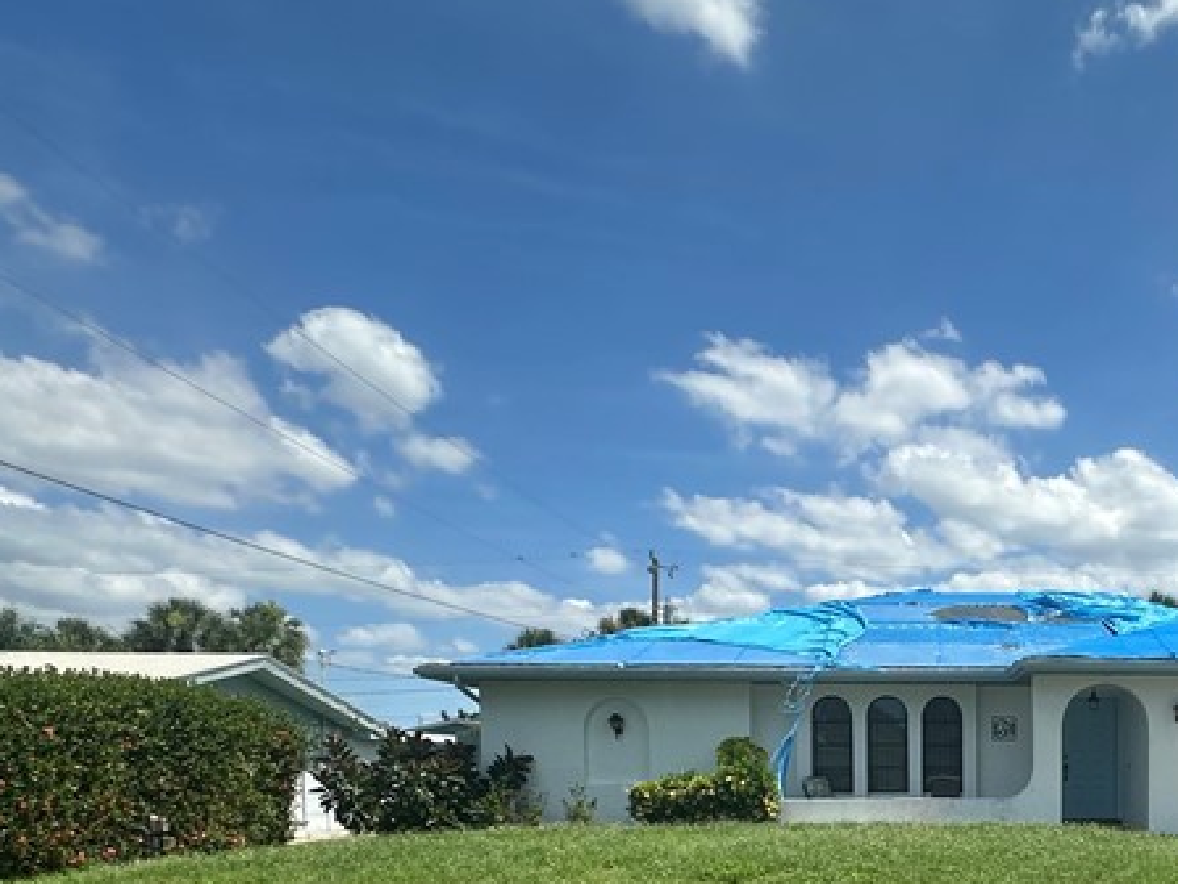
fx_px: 1089
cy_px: 834
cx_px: 1047
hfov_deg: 50.7
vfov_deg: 40.1
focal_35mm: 32
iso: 50
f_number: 2.2
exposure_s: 1/2564
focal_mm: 2.22
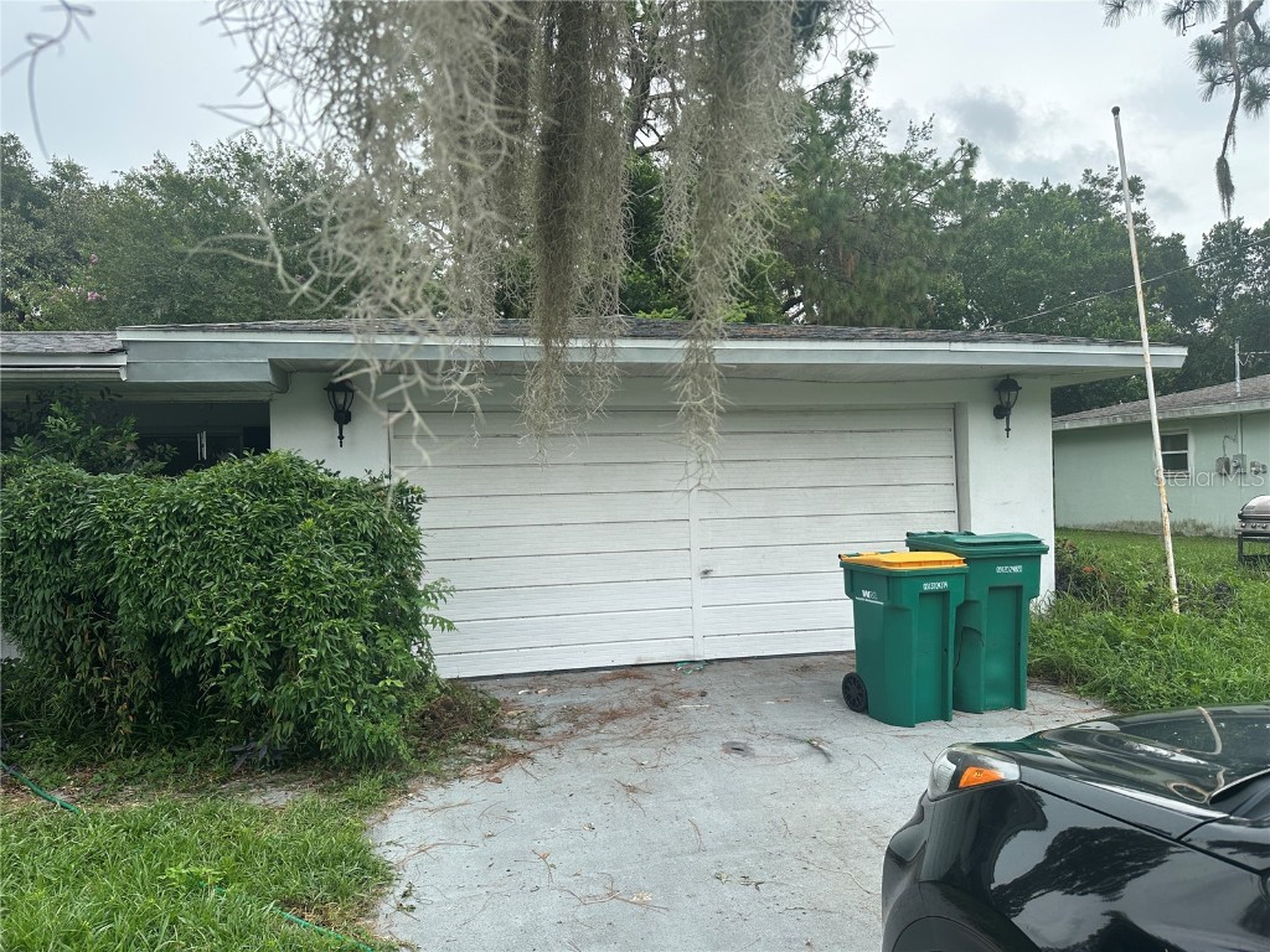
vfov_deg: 56.8
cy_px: 476
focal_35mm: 24
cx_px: 635
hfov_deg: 71.6
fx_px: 881
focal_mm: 6.86
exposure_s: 1/1587
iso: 80
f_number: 1.78
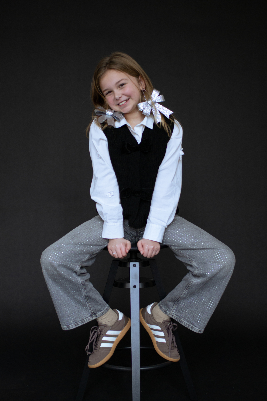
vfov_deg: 37.9
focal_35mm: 52
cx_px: 134
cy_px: 200
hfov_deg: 25.8
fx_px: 584
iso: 400
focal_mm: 35
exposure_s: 1/250
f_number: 2
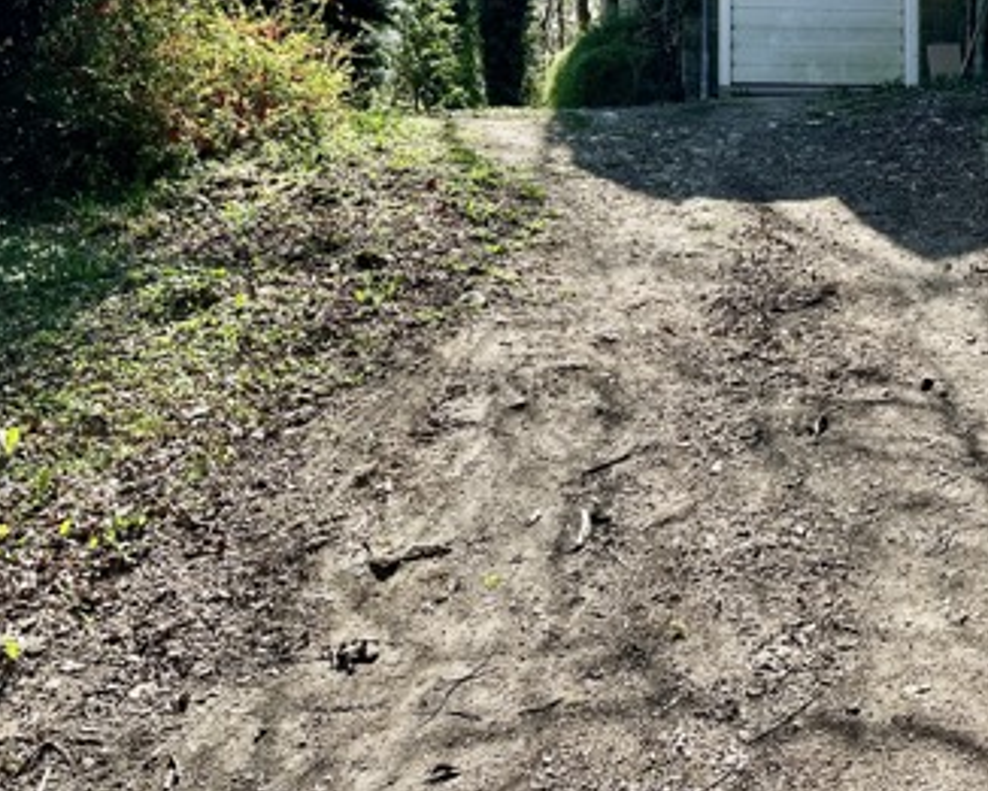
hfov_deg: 38.7
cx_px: 800
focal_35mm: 46
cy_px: 82
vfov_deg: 31.3
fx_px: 1345
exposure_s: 1/1241
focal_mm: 6.86
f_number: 1.78
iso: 80
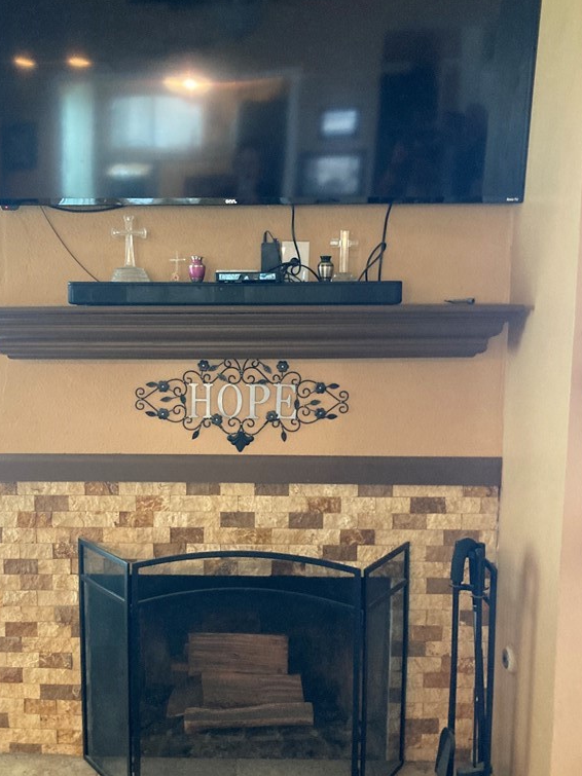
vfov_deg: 49.0
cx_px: 235
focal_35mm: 38
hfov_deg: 37.6
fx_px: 852
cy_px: 399
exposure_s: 1/30
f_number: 1.8
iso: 400
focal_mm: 3.99
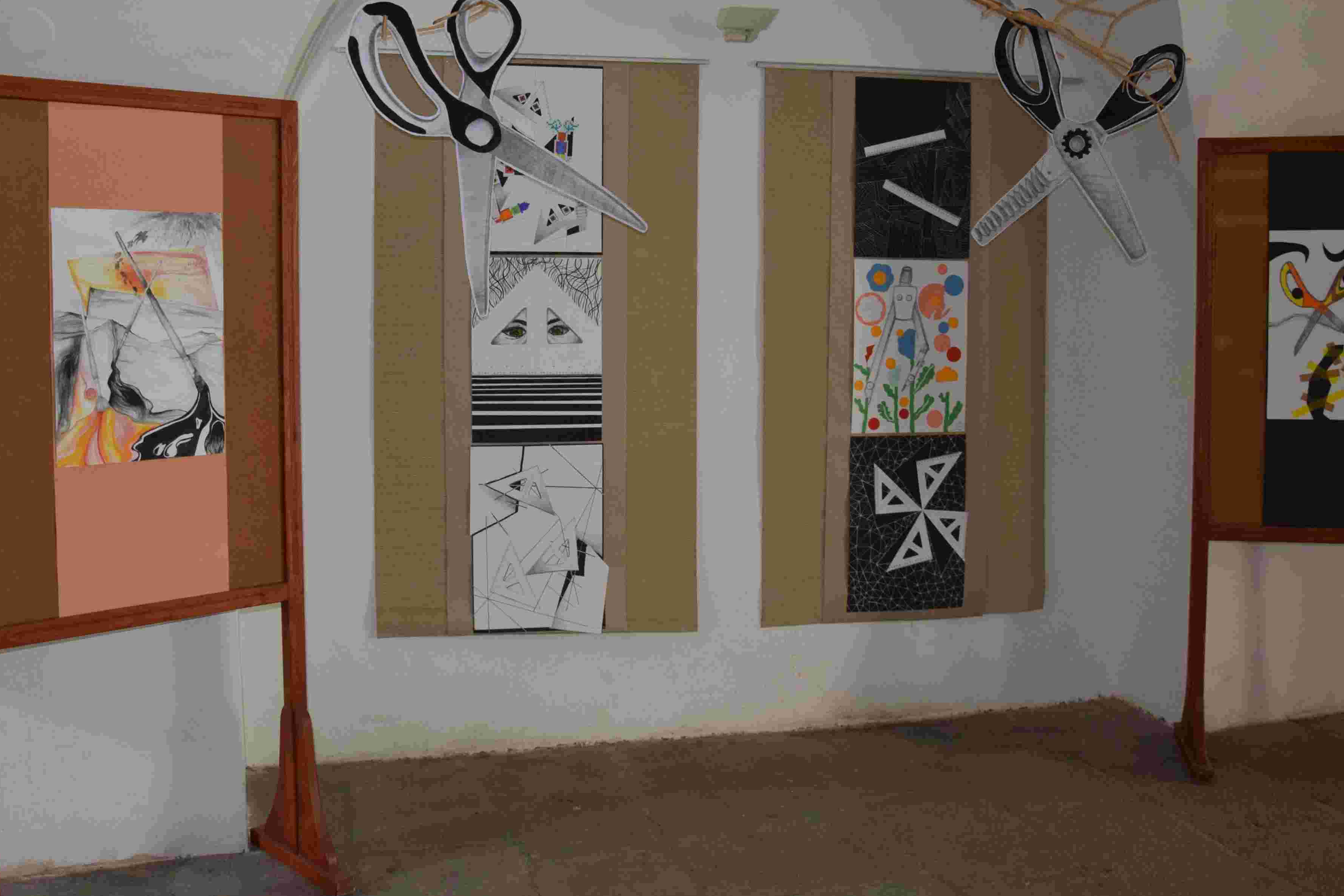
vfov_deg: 38.7
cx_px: 636
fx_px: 1270
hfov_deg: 55.8
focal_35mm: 34
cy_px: 340
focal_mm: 18
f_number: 3.5
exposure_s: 1/100
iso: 1600
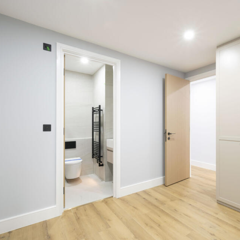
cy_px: 124
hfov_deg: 77.0
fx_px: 149
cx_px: 142
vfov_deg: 77.6
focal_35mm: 19
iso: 200
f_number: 16
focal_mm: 14
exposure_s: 2.5
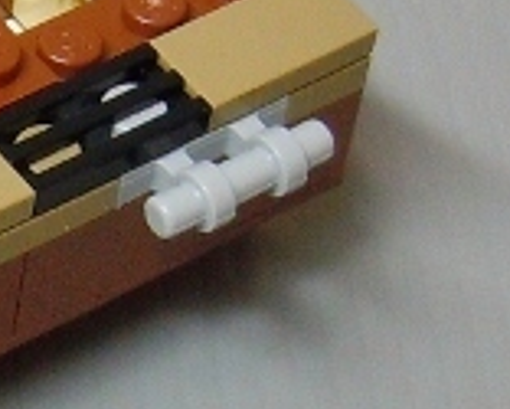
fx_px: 2522
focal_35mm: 167
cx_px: -463
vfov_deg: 9.3
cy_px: 128
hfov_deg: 10.7
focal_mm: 7.1
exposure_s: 1/10
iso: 200
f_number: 3.7
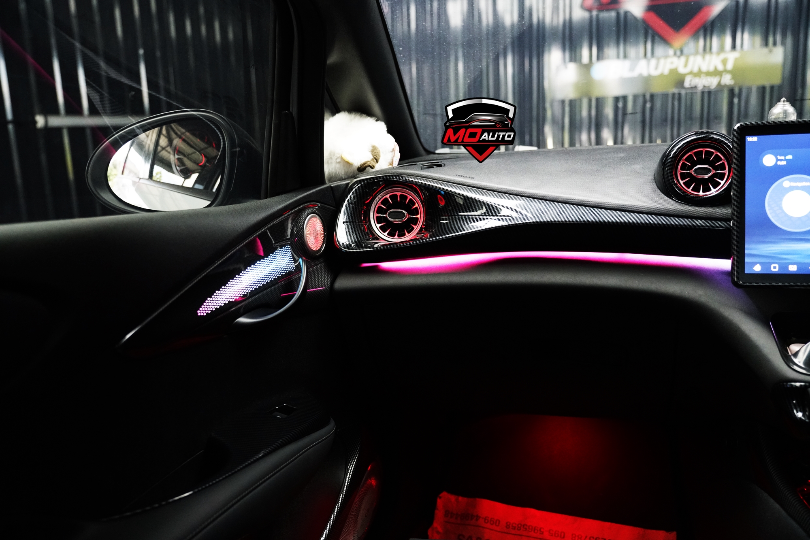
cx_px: 405
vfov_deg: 41.1
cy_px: 270
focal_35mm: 32
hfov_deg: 58.7
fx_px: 720
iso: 6400
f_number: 4
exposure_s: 1/40
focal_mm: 32
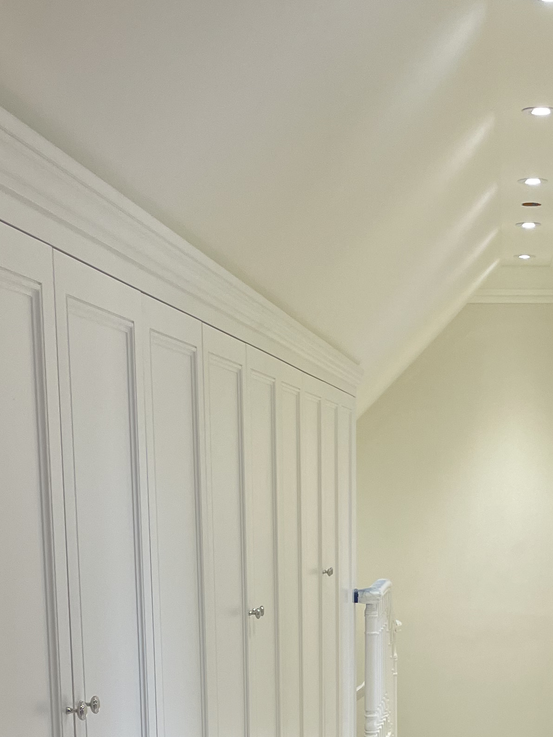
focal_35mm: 66
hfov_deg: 22.0
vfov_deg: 27.2
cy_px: 786
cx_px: 435
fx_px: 1406
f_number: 1.6
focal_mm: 4.2
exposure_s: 1/120
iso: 80
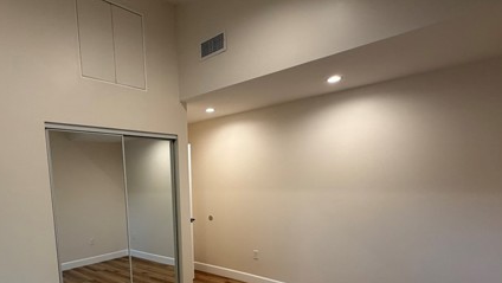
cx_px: 178
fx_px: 306
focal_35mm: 23
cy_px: 226
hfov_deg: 76.7
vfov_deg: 46.9
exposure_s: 1/120
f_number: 2.2
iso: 250
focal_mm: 2.22
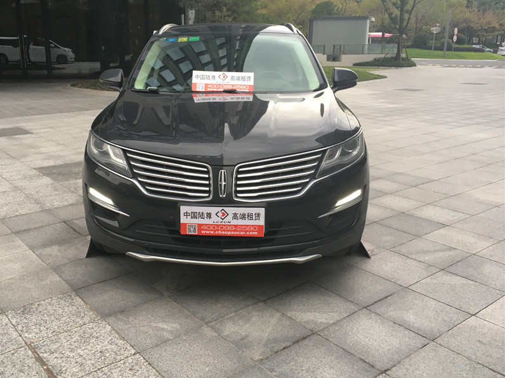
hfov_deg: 53.7
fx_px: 496
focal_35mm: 34
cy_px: 175
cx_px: 210
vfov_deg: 41.8
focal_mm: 4.15
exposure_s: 1/33
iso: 25
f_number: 2.2
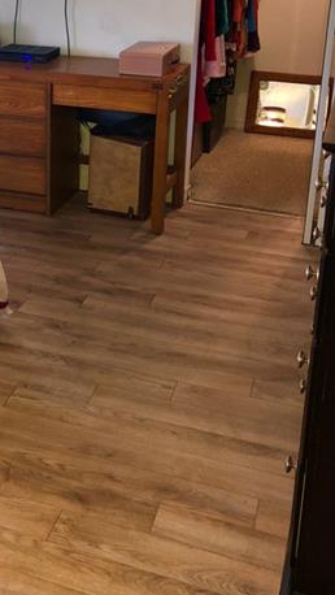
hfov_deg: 22.1
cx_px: 31
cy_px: 147
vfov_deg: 38.1
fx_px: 836
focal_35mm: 53
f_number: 1.8
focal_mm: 3.99
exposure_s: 1/15
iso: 80
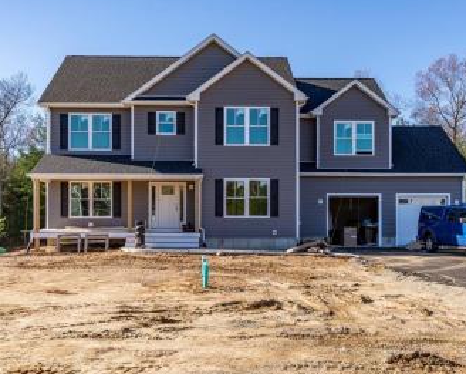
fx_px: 497
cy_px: 178
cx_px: 271
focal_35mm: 36
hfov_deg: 50.0
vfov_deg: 41.2
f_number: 9
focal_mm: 28
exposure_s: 1/100
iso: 100
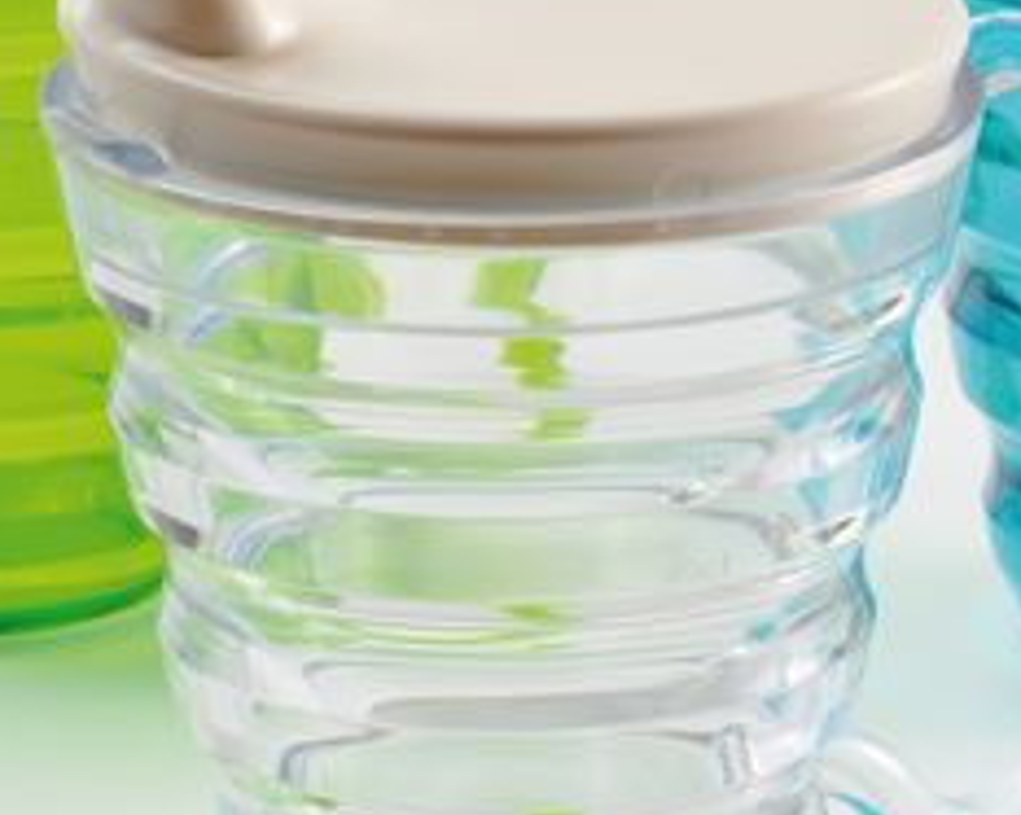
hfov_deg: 5.5
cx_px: 758
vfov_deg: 4.4
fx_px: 10688
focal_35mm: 354
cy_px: 206
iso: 200
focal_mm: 110
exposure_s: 1/80
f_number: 29
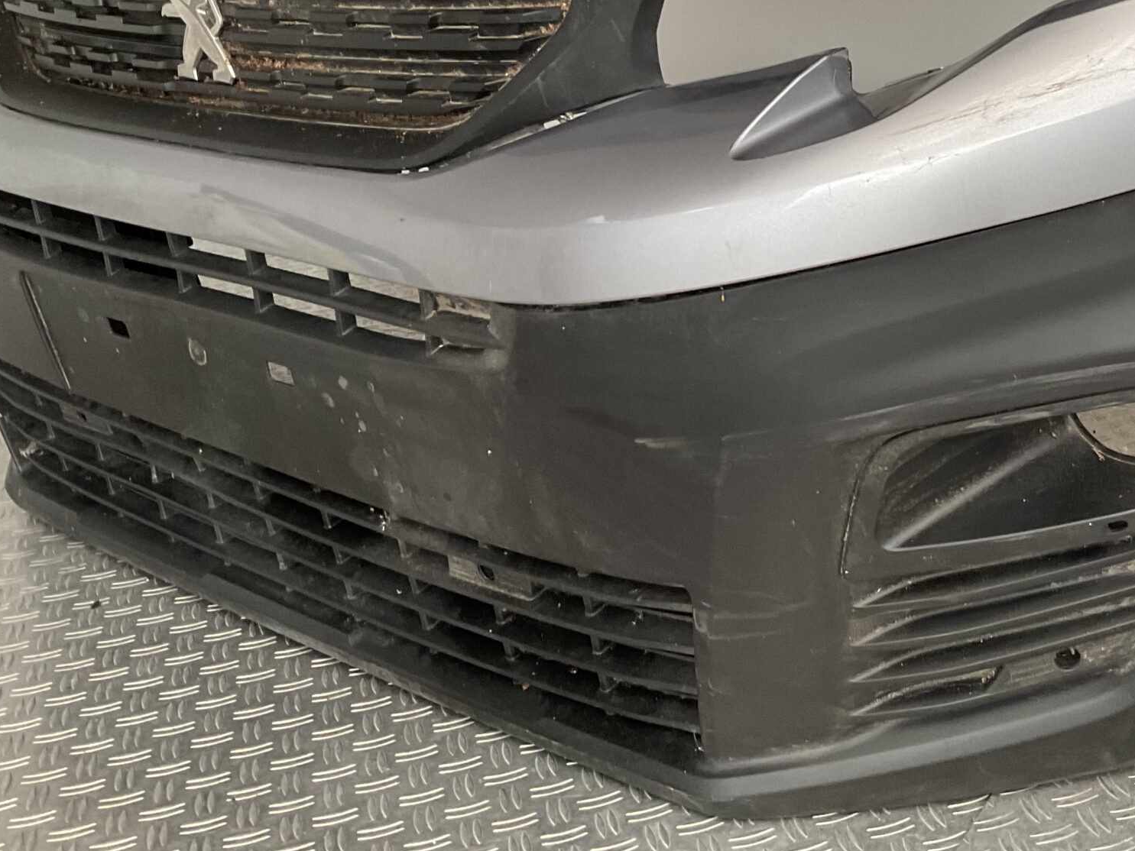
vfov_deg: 28.7
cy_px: 231
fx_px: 1640
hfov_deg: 37.2
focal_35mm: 50
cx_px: 859
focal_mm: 3
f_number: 1.8
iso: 80
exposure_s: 1/50
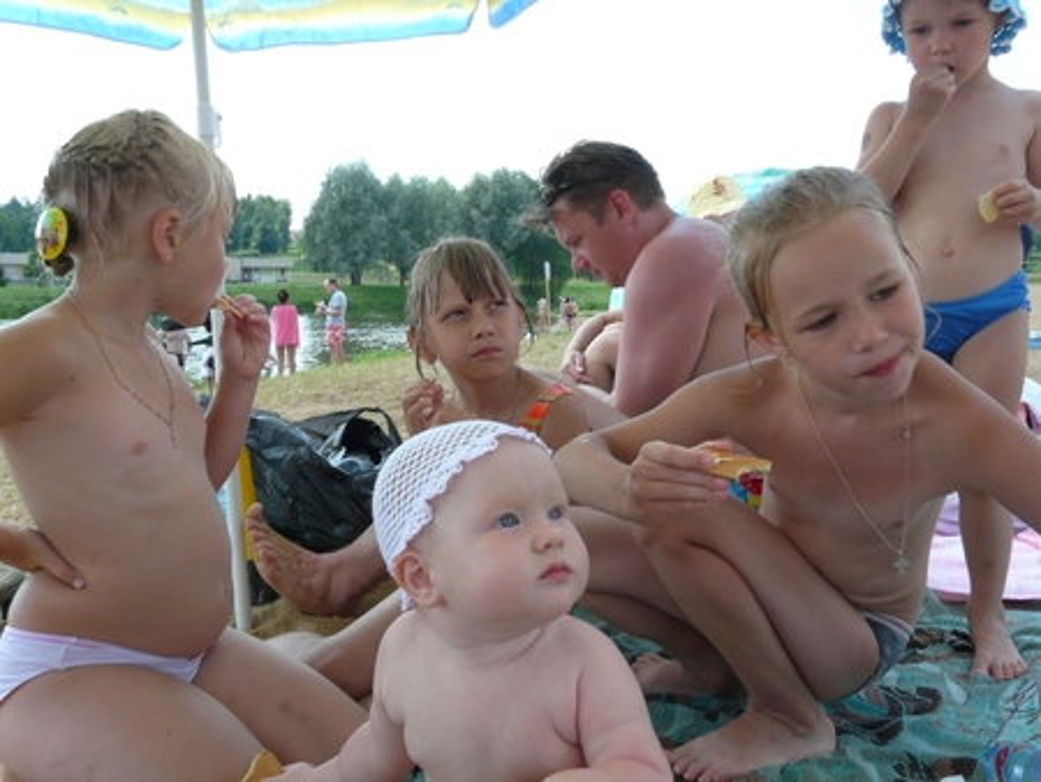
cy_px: 391
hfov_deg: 63.4
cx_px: 520
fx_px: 842
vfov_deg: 49.8
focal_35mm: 28
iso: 100
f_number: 4
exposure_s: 1/200
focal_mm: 4.6
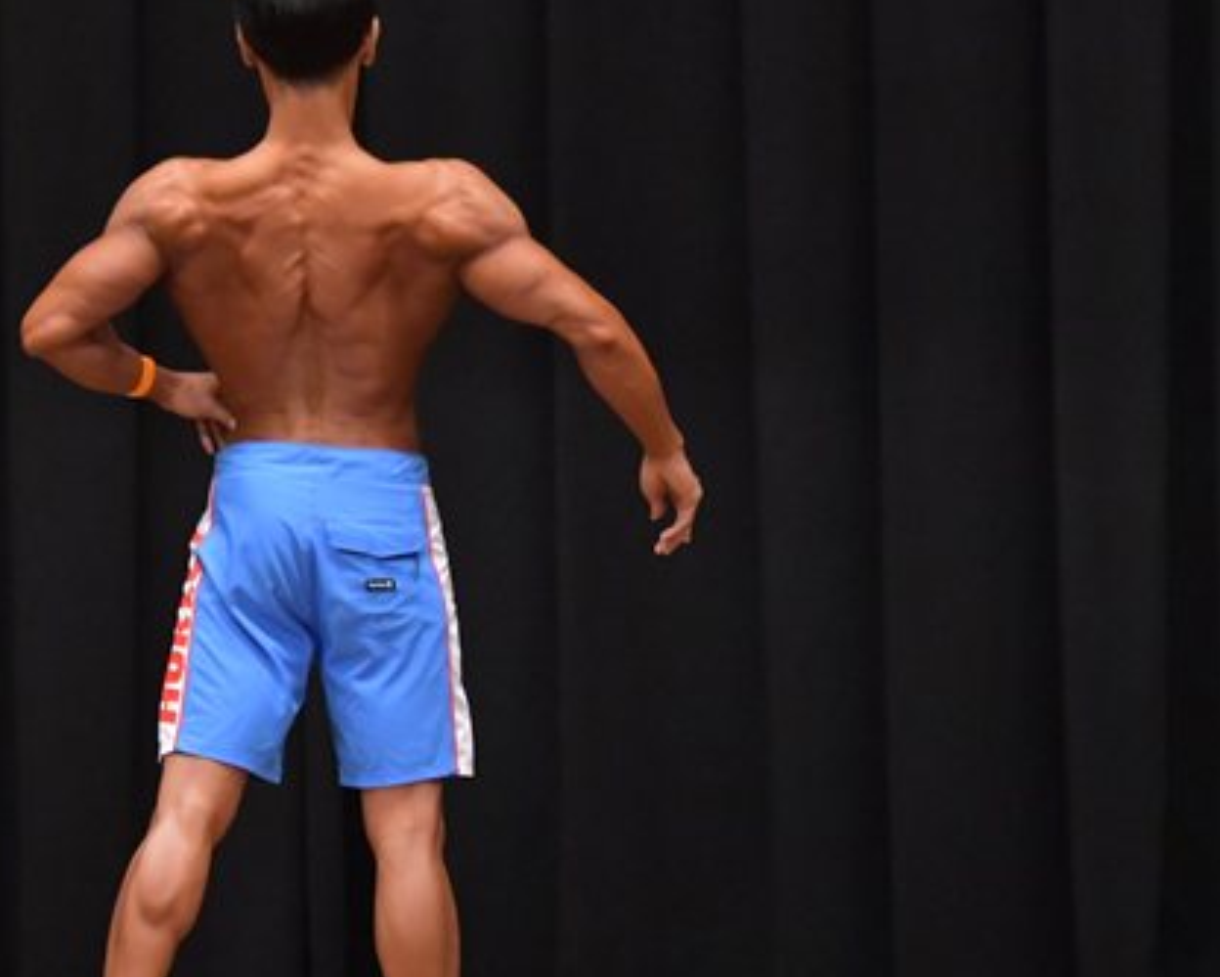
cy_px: 607
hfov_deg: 4.9
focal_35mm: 393
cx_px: 260
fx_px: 14193
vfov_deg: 3.9
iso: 6400
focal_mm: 150
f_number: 5.6
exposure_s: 1/400
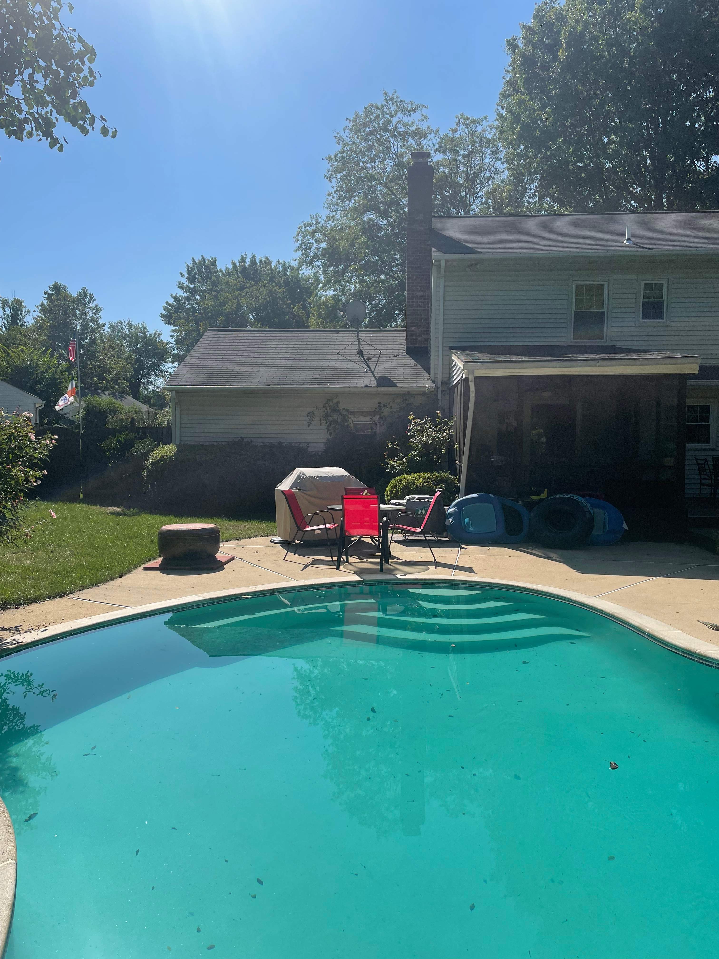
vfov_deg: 67.3
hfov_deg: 53.1
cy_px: 480
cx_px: 360
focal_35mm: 26
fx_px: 720
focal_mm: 4.2
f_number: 1.6
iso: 32
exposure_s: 1/5291
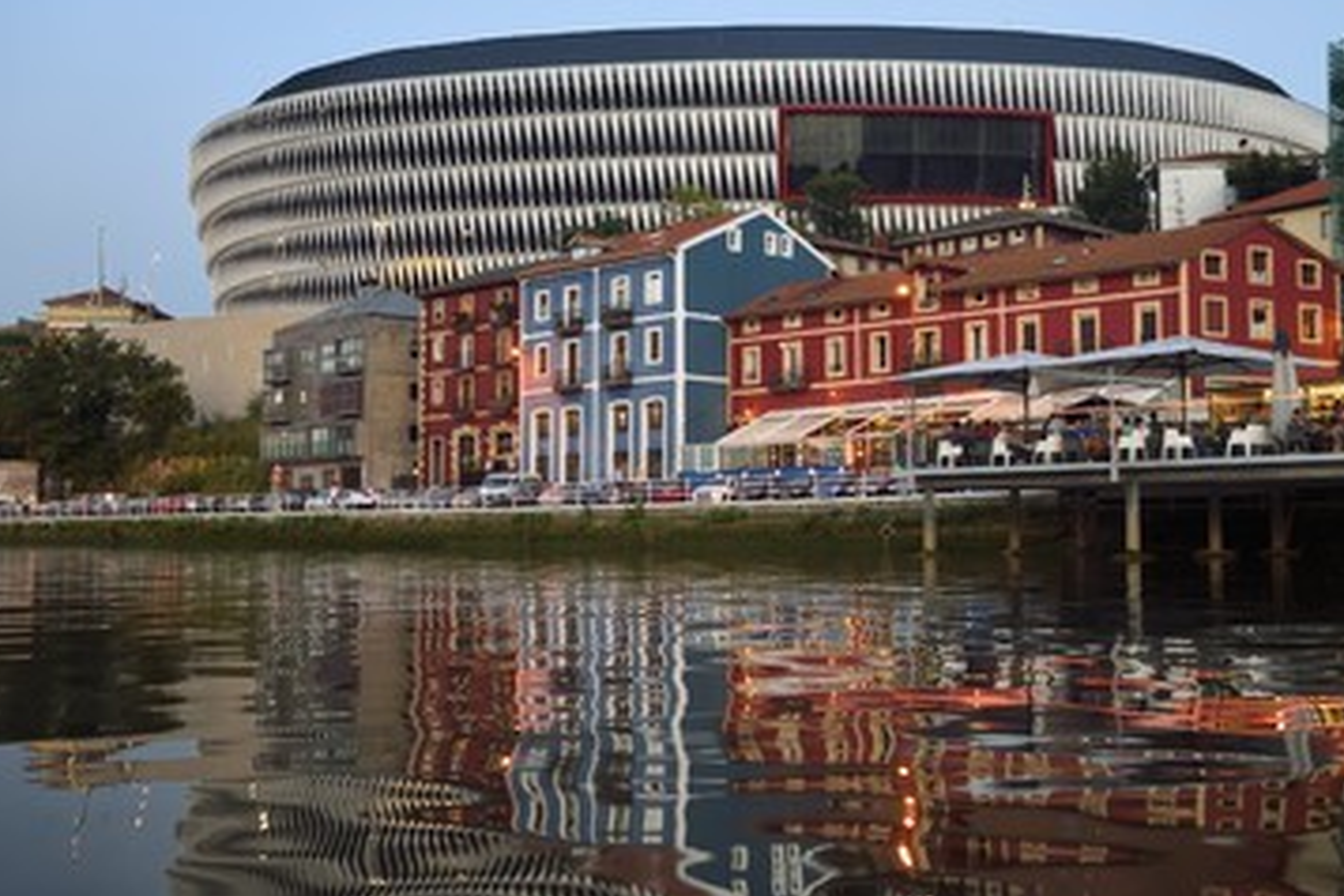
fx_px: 1493
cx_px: 700
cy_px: 467
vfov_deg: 33.4
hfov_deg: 48.4
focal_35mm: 40
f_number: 5
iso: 1250
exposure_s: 1/60
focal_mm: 34
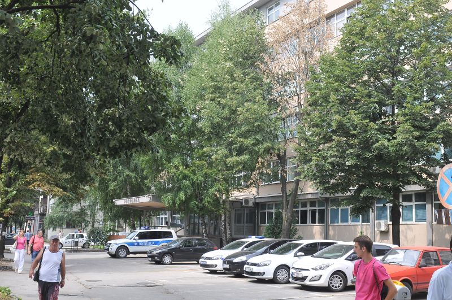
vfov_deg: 31.8
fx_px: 527
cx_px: 226
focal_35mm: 42
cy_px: 150
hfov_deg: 46.5
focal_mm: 28
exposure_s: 1/640
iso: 500
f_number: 8
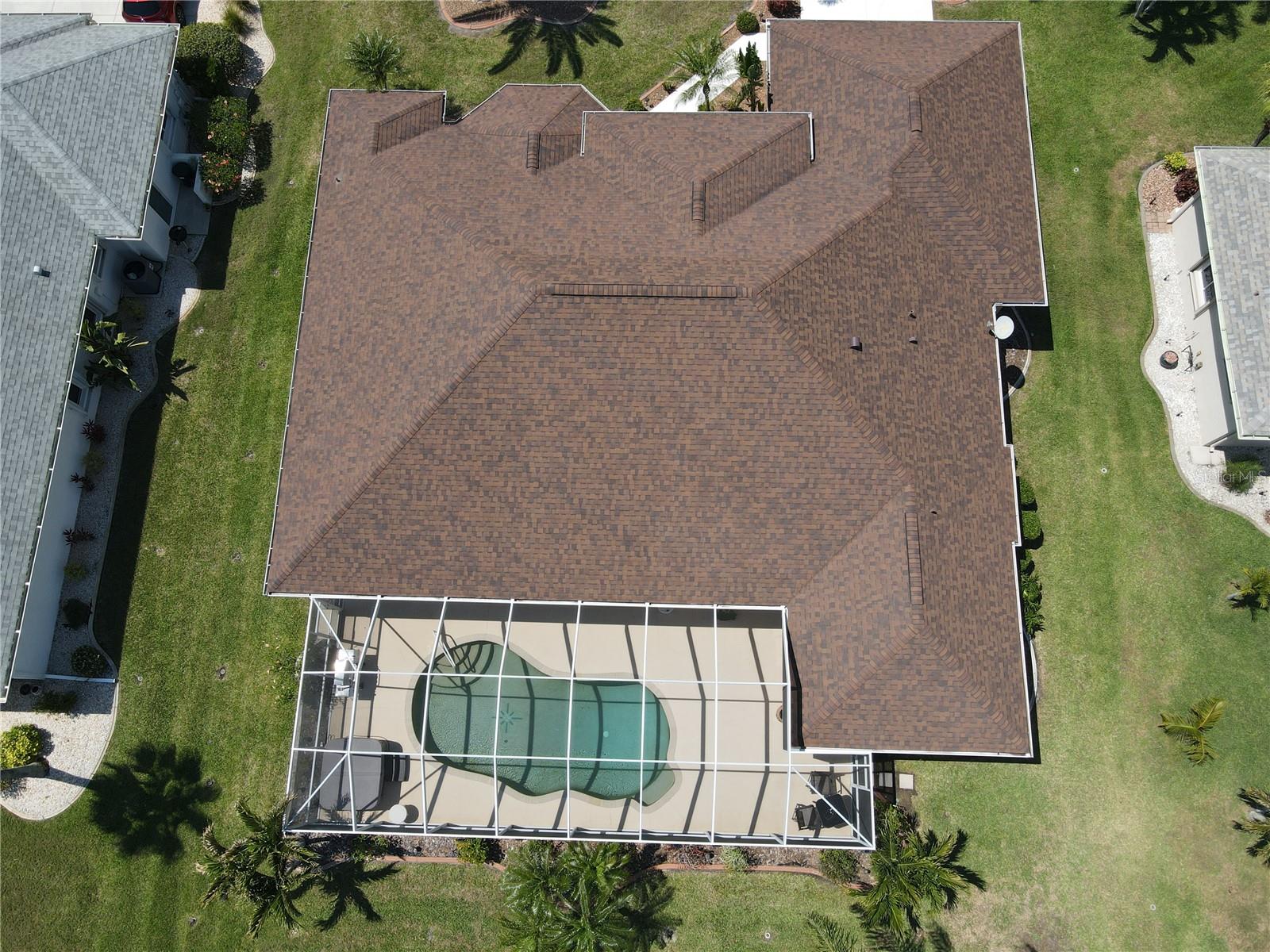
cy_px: 476
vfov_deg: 56.8
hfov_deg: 71.6
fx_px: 881
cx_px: 635
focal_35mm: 24
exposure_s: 1/725
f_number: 2.8
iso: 100
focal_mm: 4.5
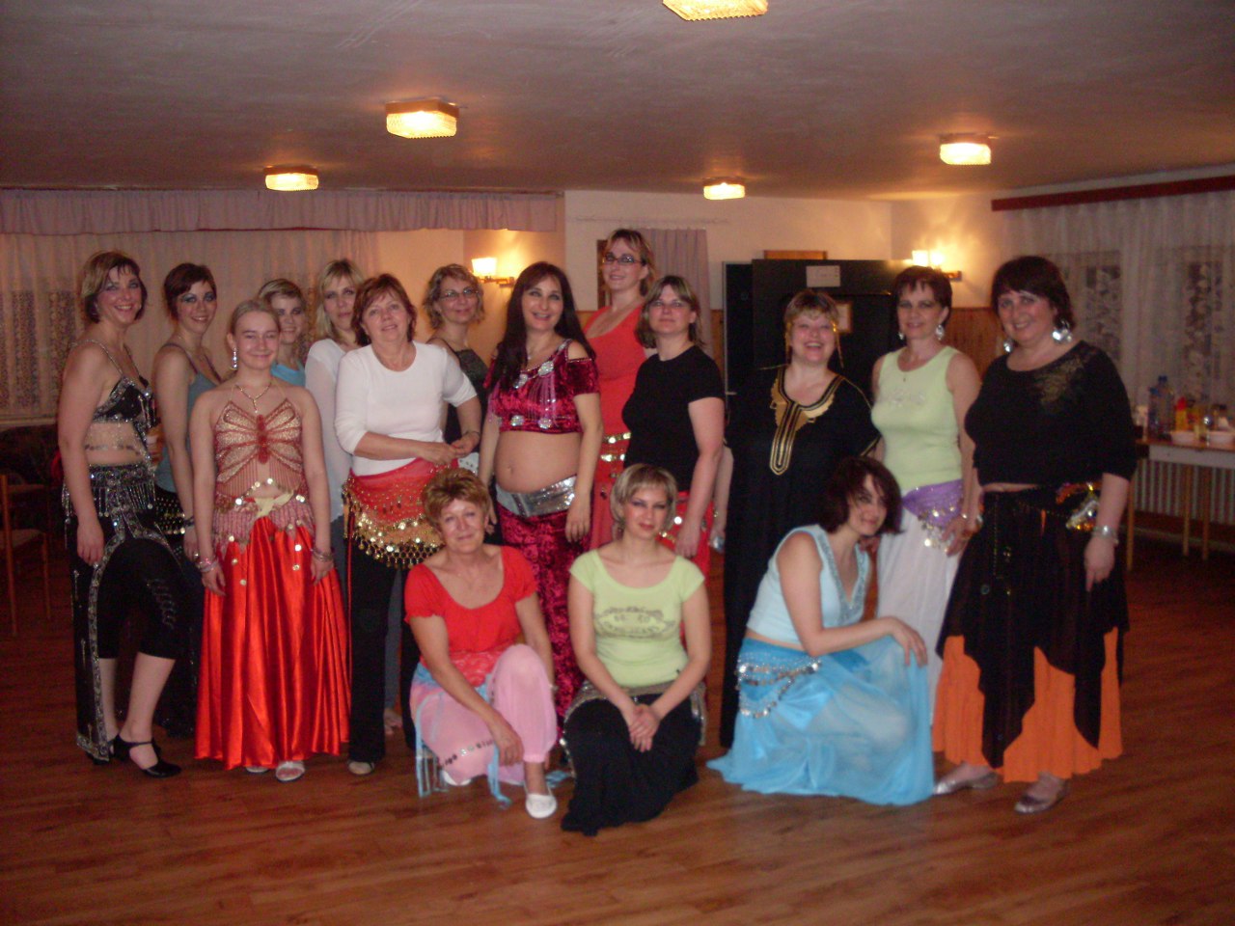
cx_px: 618
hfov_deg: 49.0
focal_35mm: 38
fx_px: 1356
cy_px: 463
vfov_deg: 37.7
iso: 240
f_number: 2.8
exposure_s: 1/45
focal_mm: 6.3
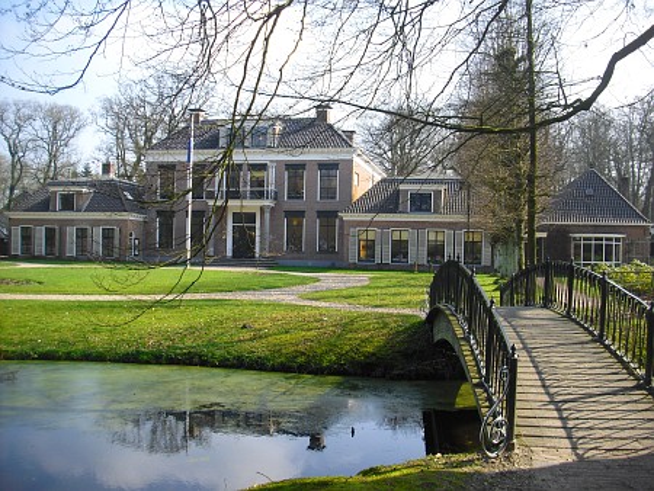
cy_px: 246
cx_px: 327
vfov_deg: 37.8
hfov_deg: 49.0
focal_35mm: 38
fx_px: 718
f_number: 5.6
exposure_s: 1/100
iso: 64
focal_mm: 6.2
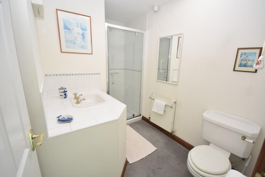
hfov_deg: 100.4
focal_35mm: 15
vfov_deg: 77.3
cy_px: 88
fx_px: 110
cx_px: 132
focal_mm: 10
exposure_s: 1/200
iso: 360
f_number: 5
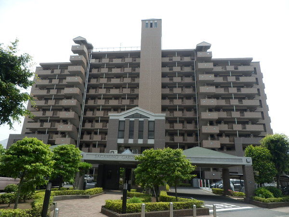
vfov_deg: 56.8
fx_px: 200
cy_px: 108
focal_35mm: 24
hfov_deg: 71.6
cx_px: 144
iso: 80
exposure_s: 1/640
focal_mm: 4.2
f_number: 3
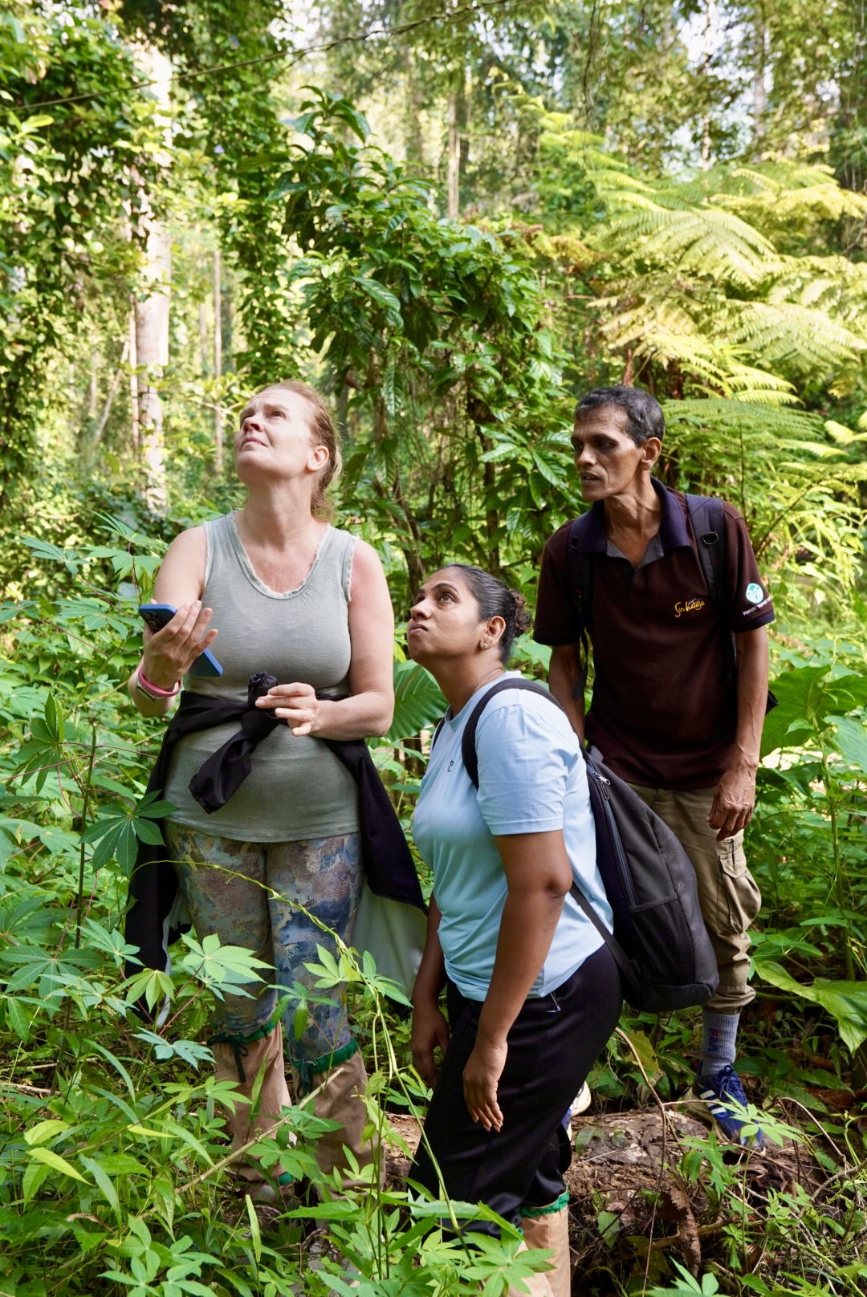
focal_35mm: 45
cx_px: 434
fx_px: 1623
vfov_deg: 43.6
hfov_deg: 29.9
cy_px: 648
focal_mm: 30
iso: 320
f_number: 4
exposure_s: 1/160
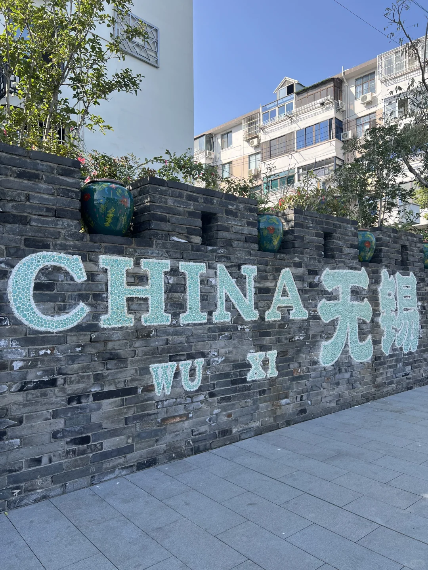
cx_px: 214
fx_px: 429
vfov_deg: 67.3
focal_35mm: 26
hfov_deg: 53.1
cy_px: 285
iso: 50
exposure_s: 1/1449
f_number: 1.5
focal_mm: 5.7
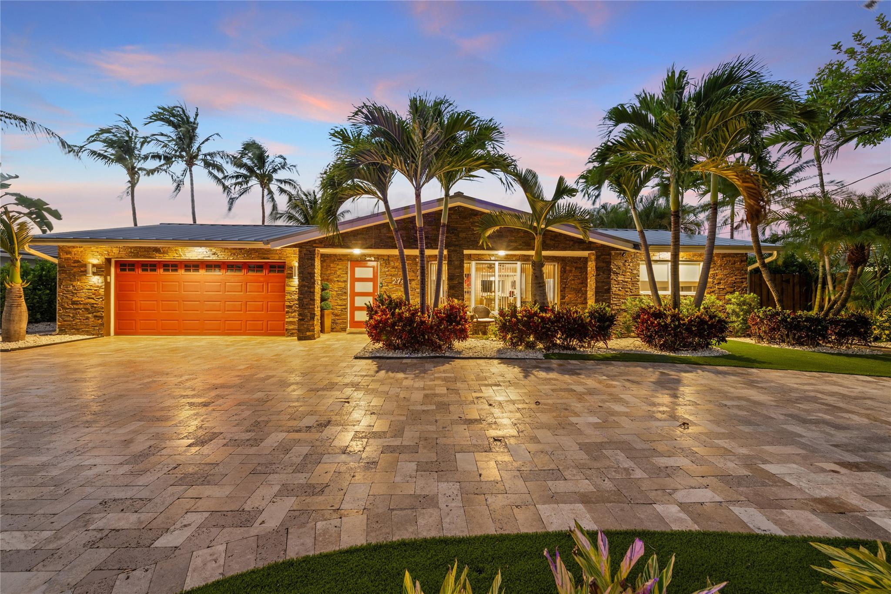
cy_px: 297
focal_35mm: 14
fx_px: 346
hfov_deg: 104.3
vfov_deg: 81.2
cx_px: 446
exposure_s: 4
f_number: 7.1
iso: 250
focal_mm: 14
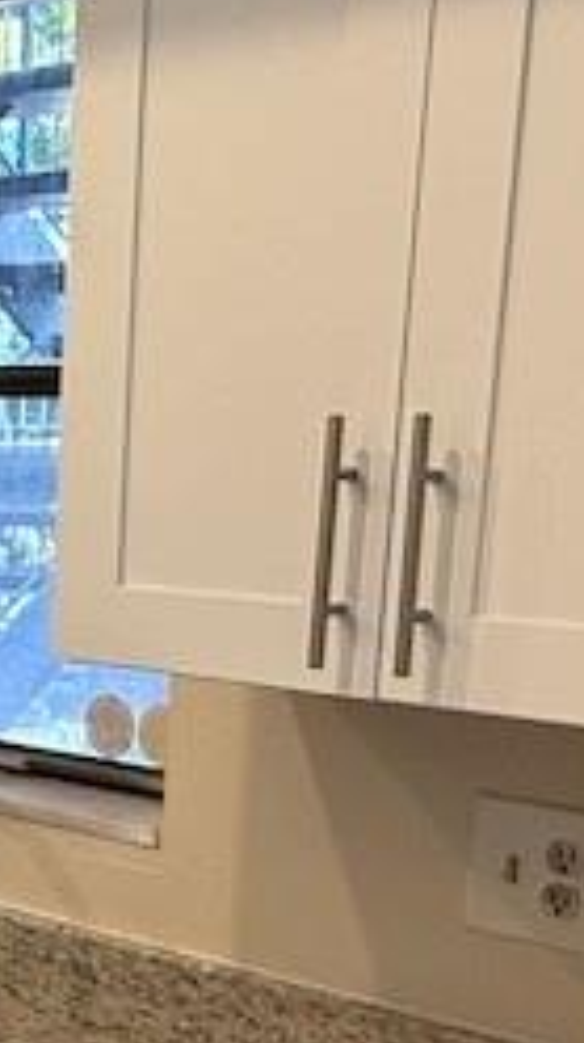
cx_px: -105
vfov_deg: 32.4
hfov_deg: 18.2
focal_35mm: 63
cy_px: 850
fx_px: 1739
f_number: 2.2
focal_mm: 2.22
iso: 200
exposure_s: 1/99
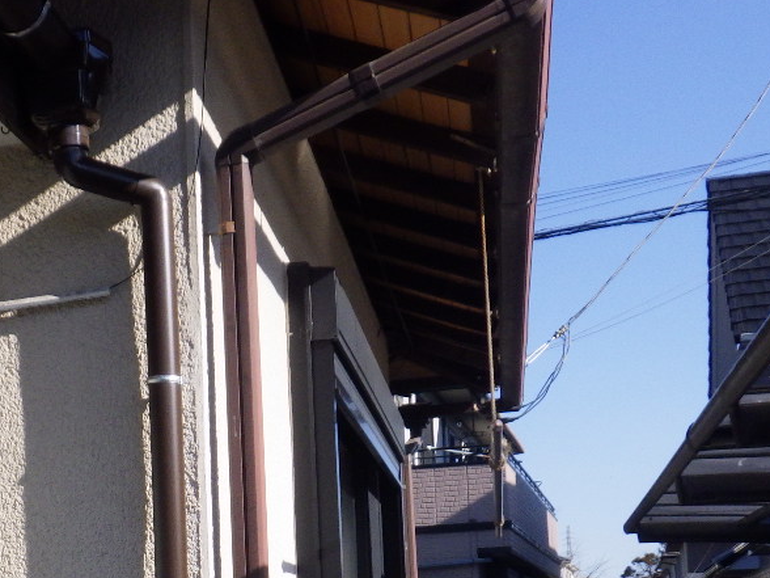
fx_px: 1357
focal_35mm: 61
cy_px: 507
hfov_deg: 30.9
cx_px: 160
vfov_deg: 23.5
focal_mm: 5
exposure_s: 1/1250
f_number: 4.2
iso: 250
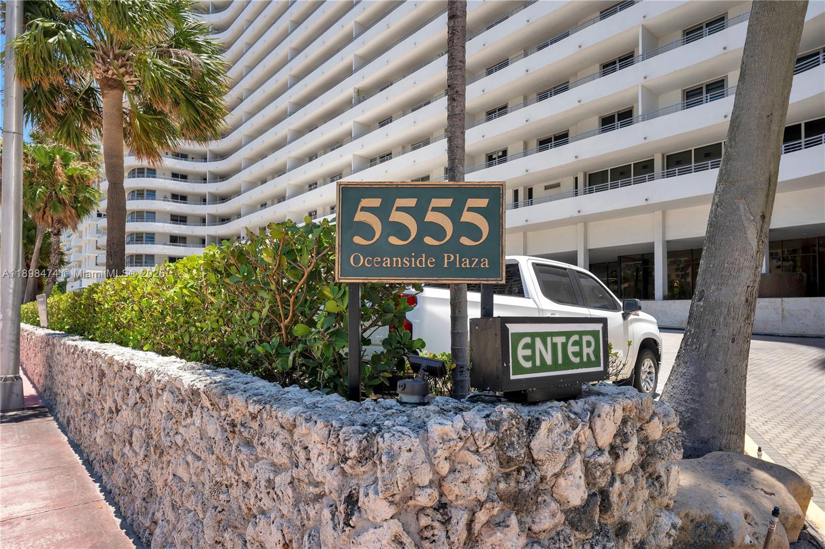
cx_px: 412
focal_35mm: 20
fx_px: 470
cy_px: 274
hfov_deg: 82.6
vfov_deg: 60.7
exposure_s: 1/320
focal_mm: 20.5
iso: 100
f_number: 5.6
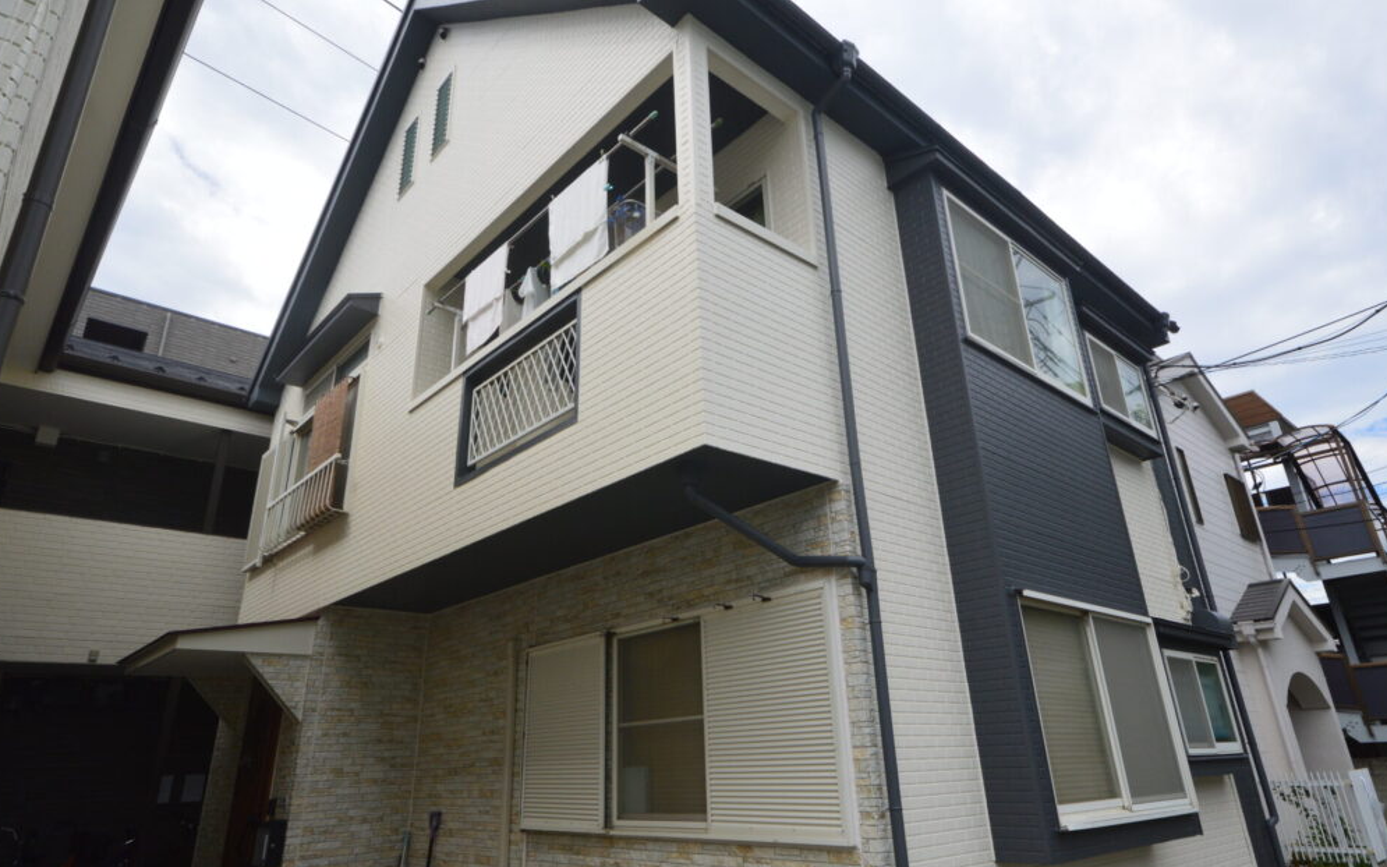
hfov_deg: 79.6
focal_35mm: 22
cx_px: 693
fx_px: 832
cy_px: 429
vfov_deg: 55.1
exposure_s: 1/400
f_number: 11
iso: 400
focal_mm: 14
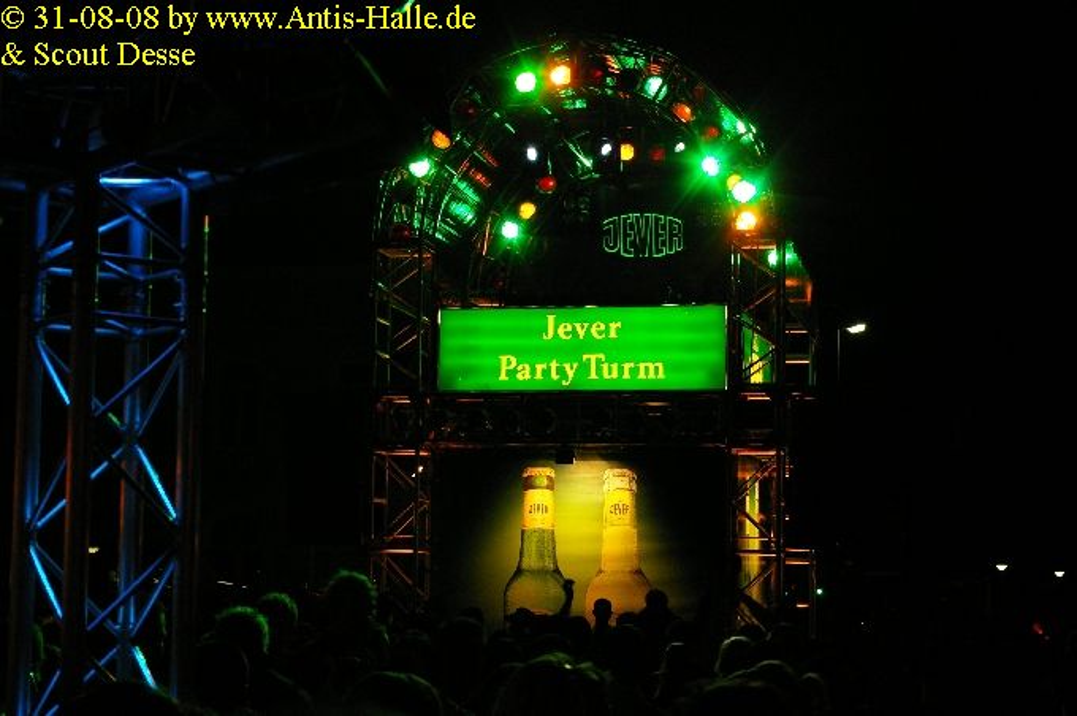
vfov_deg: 21.0
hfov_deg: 31.2
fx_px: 1928
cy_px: 358
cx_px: 538
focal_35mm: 64
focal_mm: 43
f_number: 6.7
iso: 800
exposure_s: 1/45
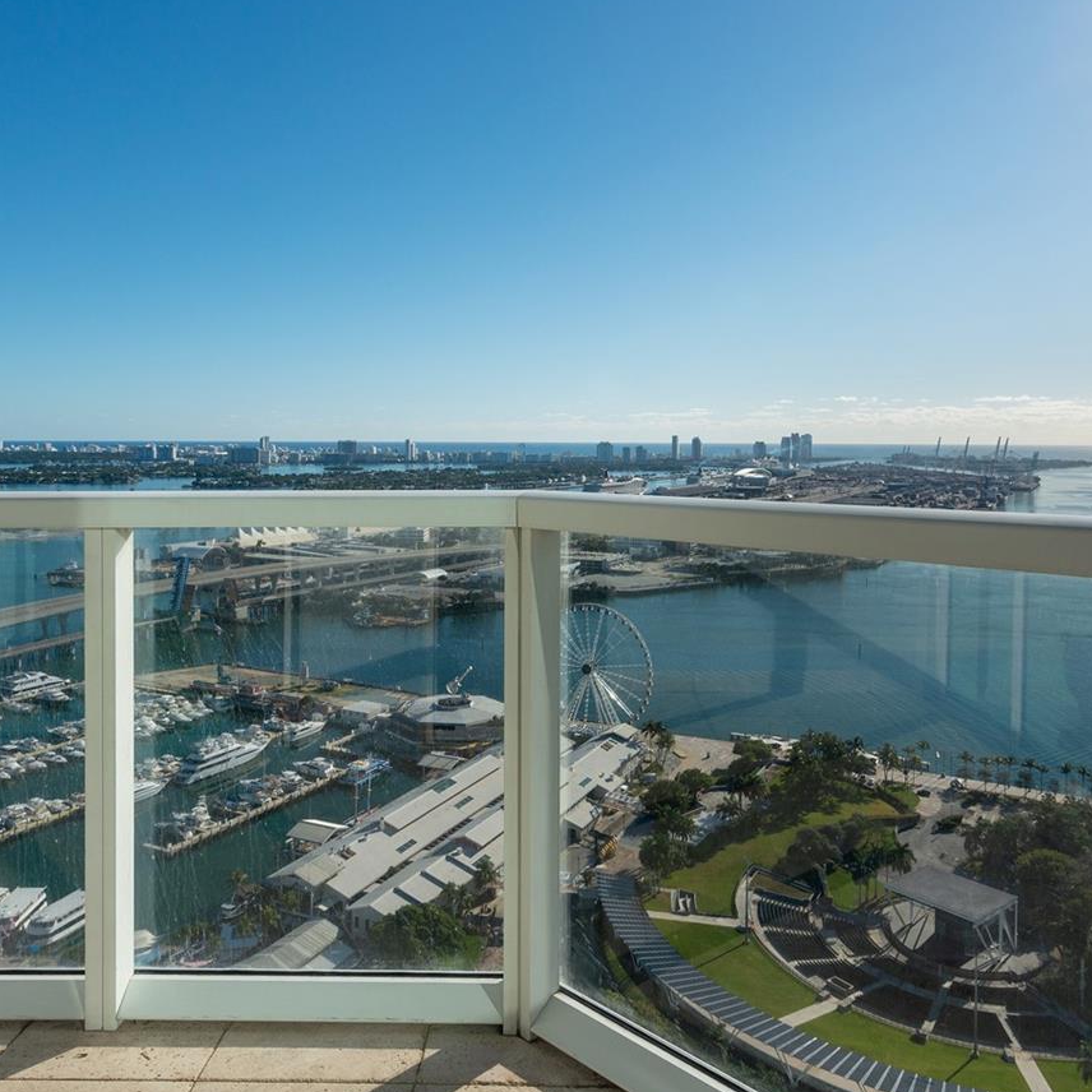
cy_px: 441
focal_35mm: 27
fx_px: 964
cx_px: 547
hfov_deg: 59.1
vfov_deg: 58.6
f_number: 8
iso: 200
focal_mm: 17
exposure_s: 1/800
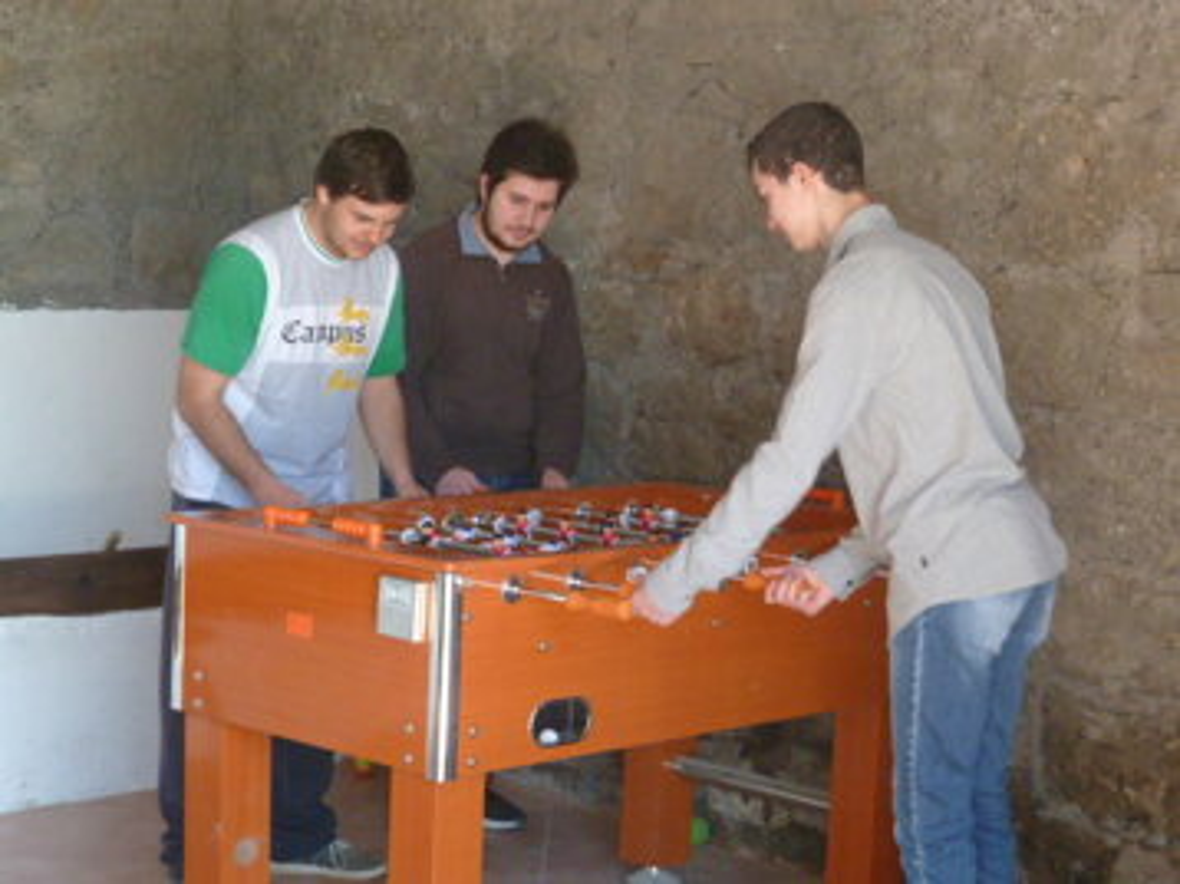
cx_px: 590
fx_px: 2282
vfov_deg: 21.9
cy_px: 442
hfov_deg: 29.0
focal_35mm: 67
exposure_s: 1/60
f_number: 4.1
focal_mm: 11
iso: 400
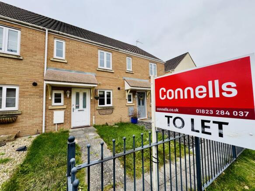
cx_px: 128
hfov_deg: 102.1
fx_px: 103
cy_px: 96
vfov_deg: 85.7
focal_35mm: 14
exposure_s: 1/130
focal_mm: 2.22
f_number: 2.2
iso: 40
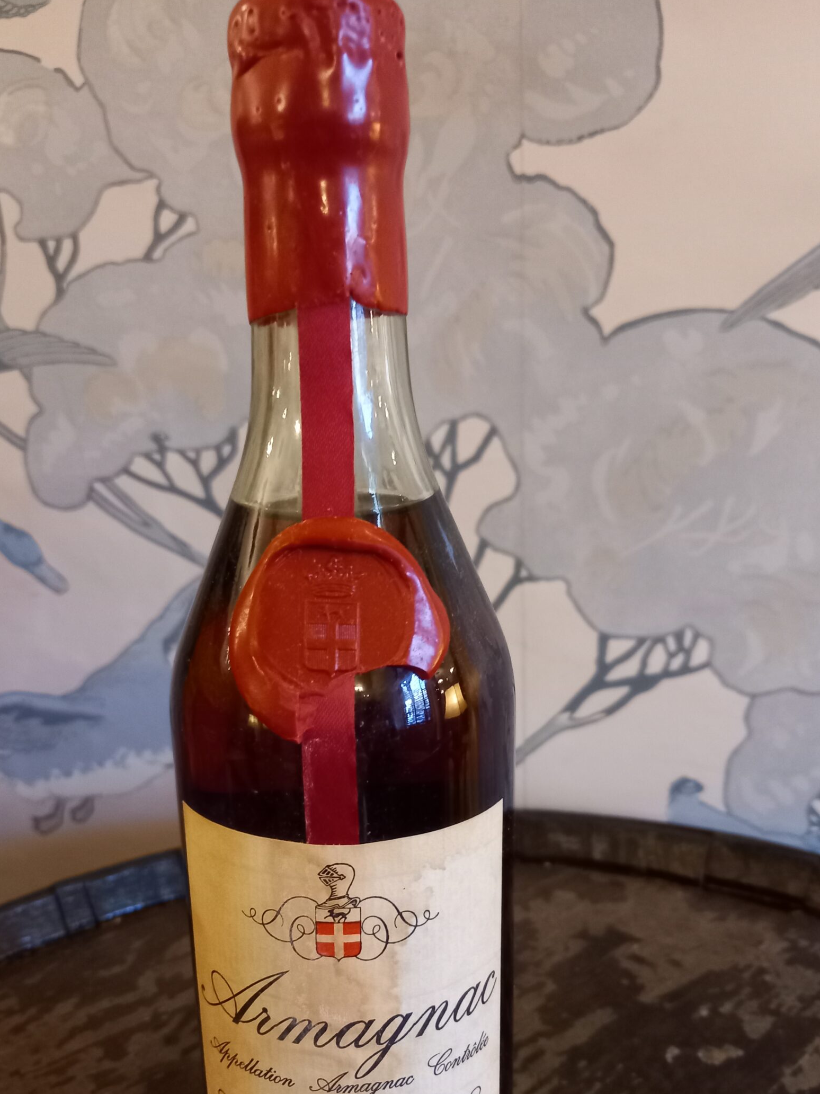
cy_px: 647
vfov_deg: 58.0
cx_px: 405
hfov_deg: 45.4
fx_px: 979
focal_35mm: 31
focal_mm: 4.6
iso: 400
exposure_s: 1/20
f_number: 2
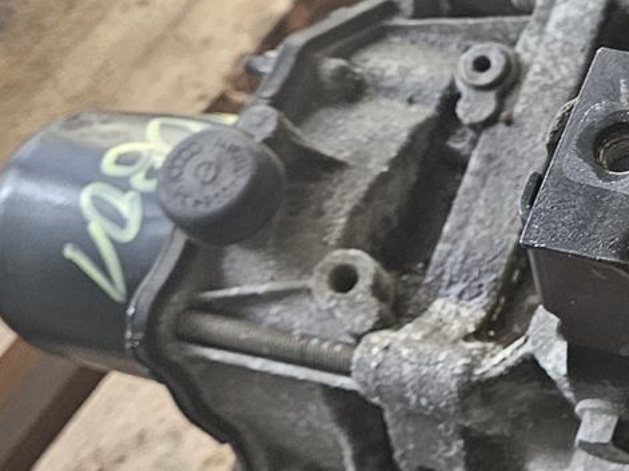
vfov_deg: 14.8
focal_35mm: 100
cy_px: 239
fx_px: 1817
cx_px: 887
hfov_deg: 17.9
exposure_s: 1/100
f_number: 1.8
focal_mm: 5.4
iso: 160
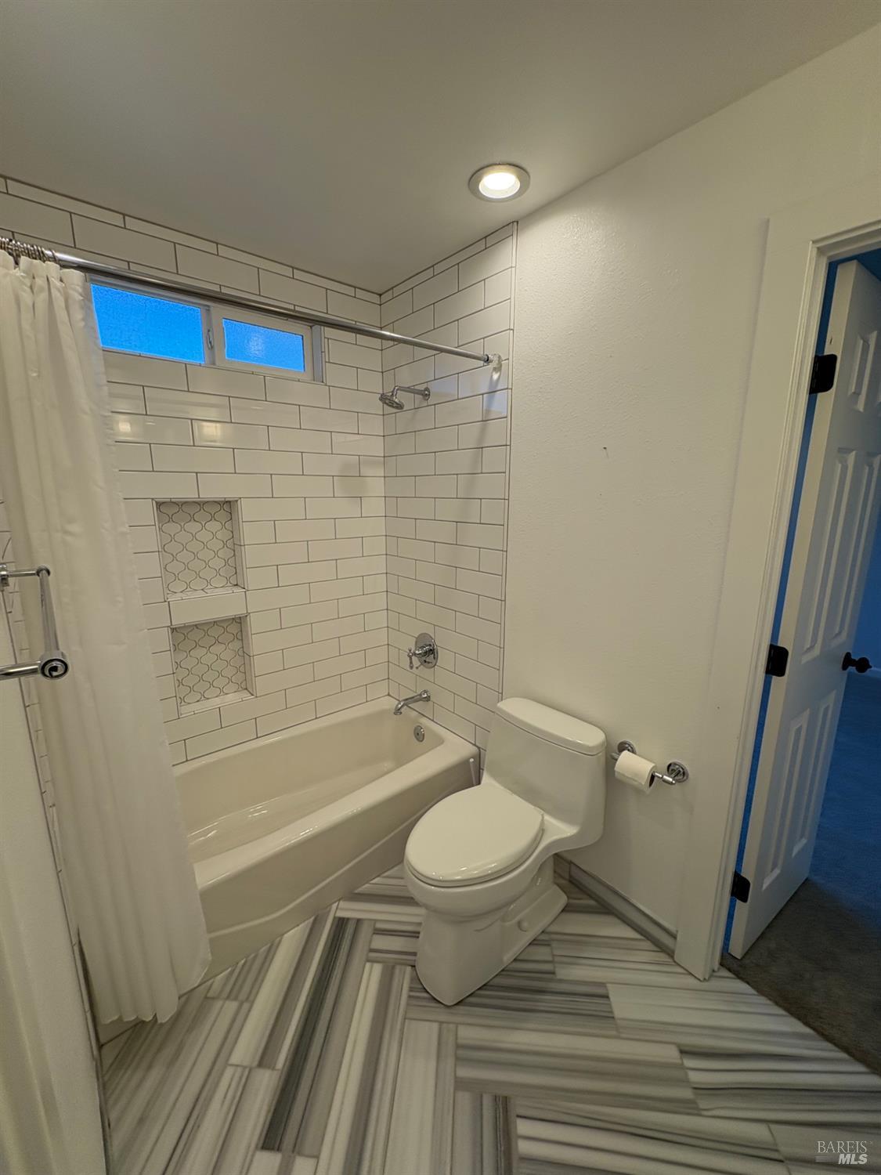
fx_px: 475
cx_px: 440
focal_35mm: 14
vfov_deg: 102.1
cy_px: 588
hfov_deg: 85.7
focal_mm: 2.22
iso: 50
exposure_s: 1/120
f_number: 2.2
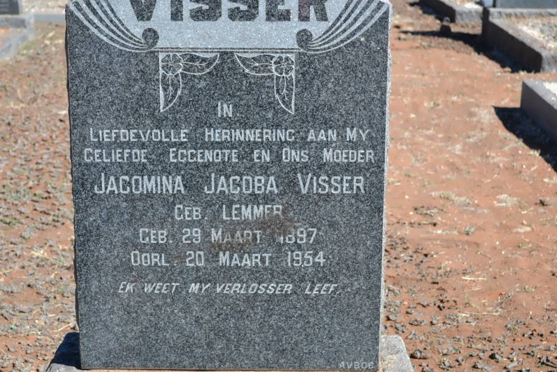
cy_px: 174
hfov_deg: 30.0
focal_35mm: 67
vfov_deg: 20.3
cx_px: 225
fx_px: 1037
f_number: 5.6
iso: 160
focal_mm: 36
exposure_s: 1/125
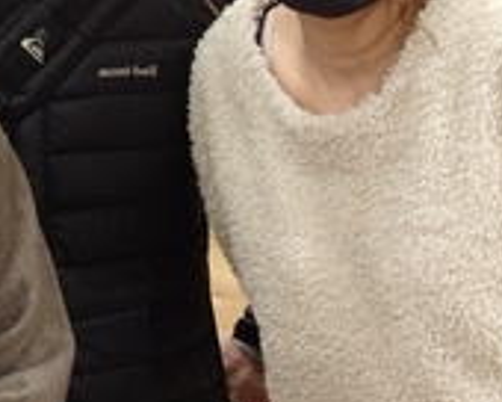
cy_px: 95
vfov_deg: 16.4
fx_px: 1382
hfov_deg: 20.4
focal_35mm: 93
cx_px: 103
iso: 229
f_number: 3
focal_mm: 4.9
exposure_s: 1/34
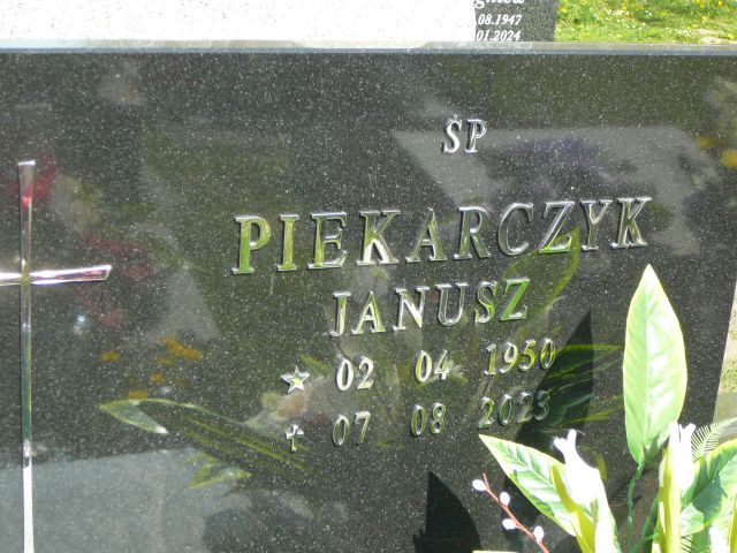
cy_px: 276
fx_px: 1299
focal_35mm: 61
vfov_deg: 24.0
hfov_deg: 31.7
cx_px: 368
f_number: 3.6
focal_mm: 9.1
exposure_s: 1/250
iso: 80
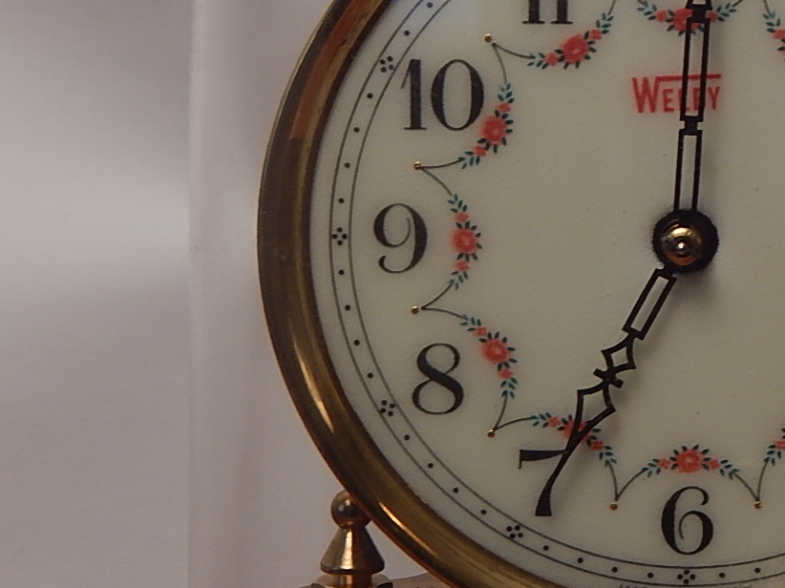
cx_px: 730
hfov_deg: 8.9
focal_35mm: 222
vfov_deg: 6.7
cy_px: 114
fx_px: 5033
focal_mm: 20.5
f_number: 4.6
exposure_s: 1/30
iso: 125
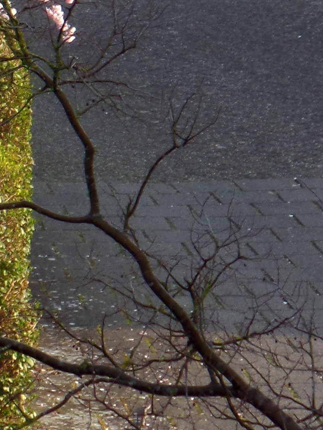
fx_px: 7824
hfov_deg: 2.4
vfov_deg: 3.1
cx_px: -298
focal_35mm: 629
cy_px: -273
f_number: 4.2
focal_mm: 25.2
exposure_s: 1/125
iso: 100
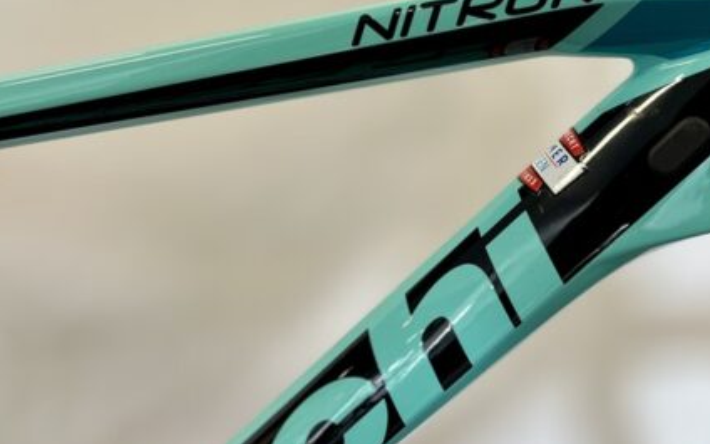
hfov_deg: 50.0
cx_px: 434
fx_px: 755
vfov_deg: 32.5
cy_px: 147
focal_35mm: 39
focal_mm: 5.1
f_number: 1.6
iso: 100
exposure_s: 1/100
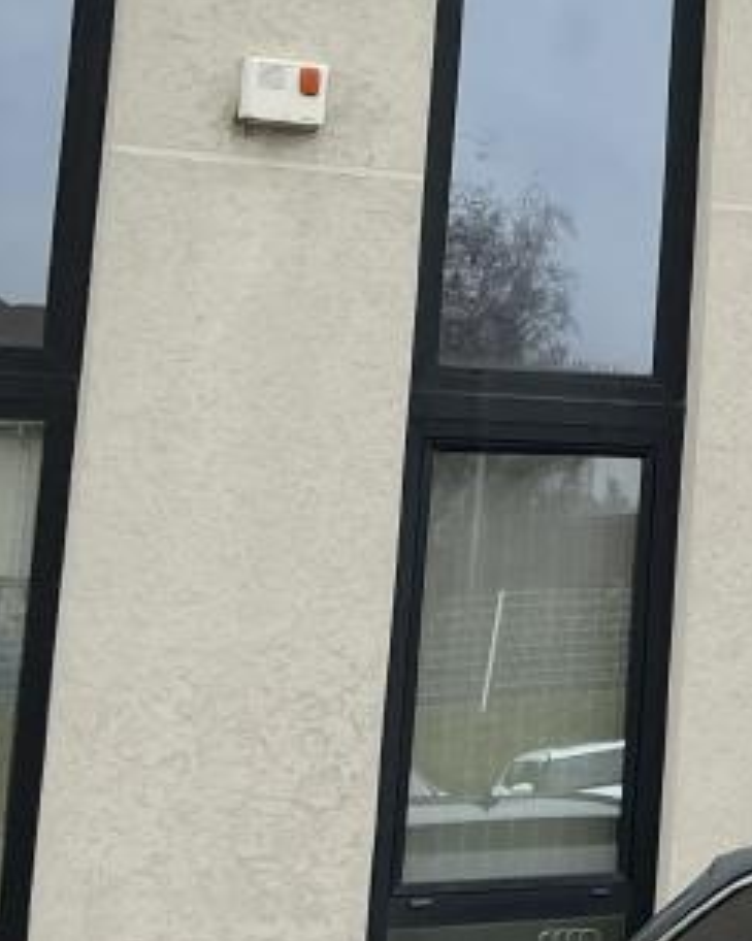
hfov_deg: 12.3
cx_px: 1628
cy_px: 93
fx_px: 2978
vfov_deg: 17.7
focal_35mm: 107
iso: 32
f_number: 1.6
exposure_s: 1/158
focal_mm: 4.2
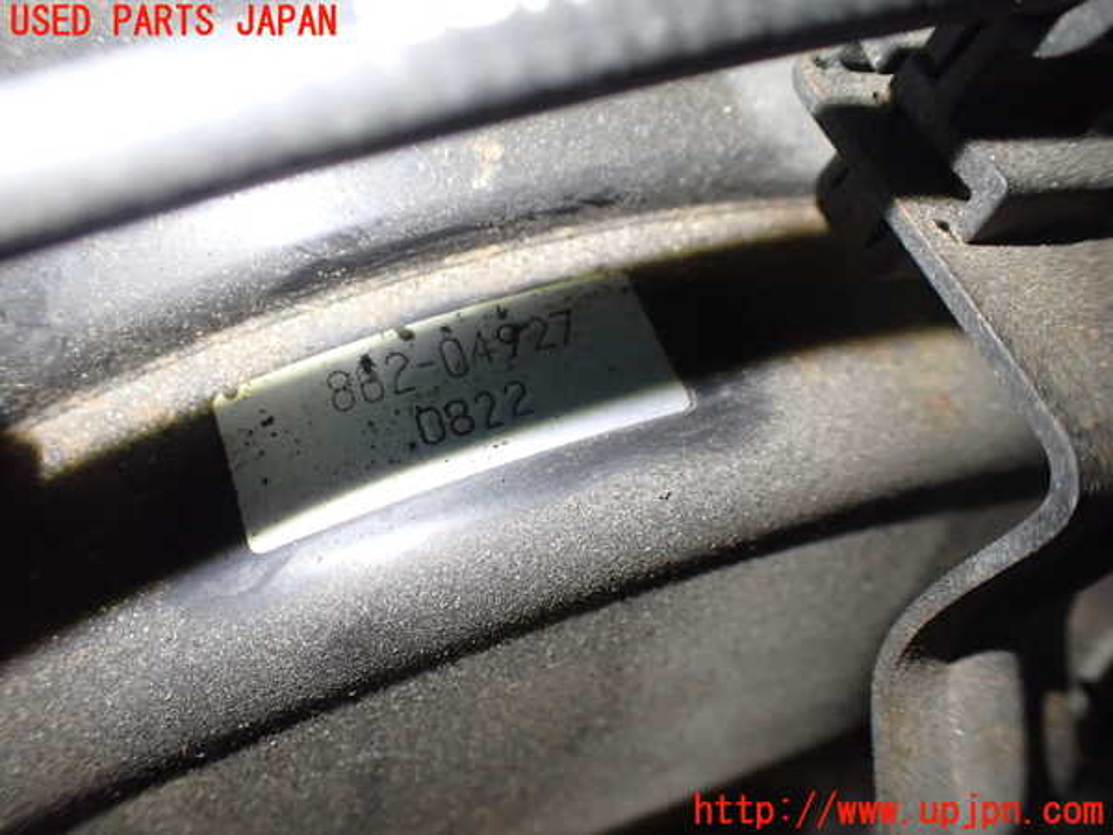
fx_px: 965
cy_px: 418
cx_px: 556
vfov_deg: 46.8
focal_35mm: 30
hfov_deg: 60.0
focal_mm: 5.4
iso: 800
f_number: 2.3
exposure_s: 1/60
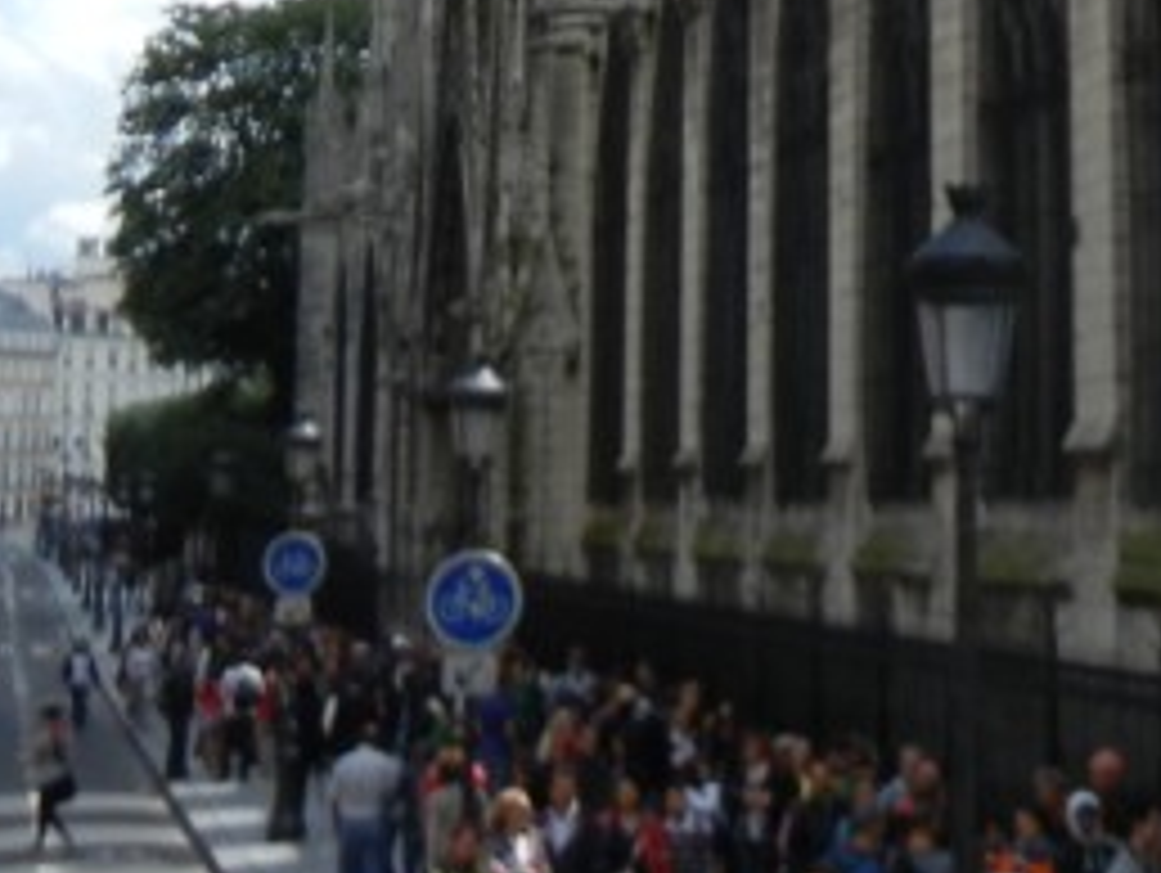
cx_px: 1130
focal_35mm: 119
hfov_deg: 16.2
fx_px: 3995
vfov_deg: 11.7
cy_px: -576
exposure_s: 1/348
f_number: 7
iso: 160
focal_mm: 5.4
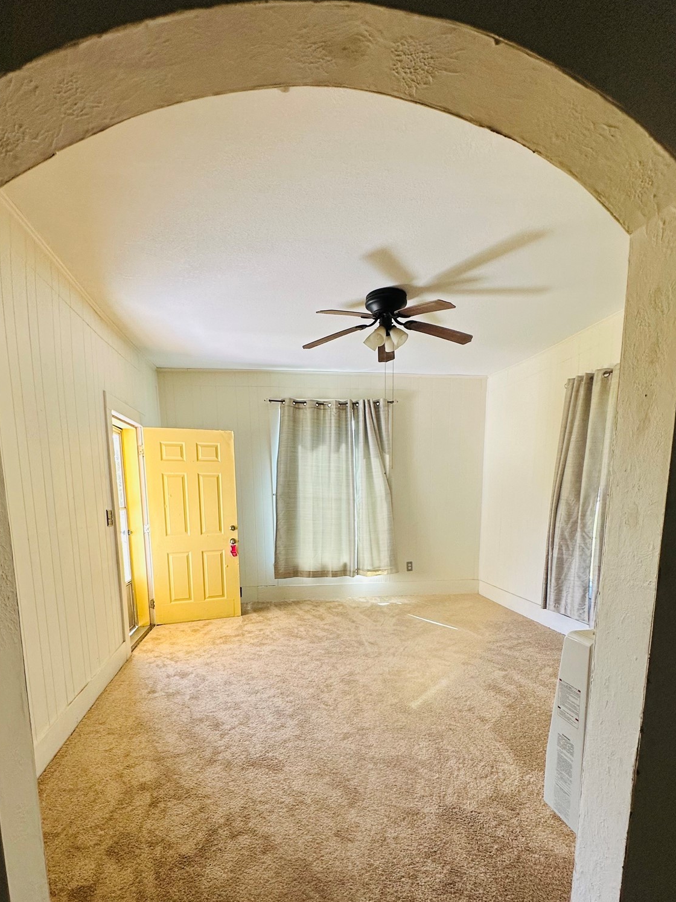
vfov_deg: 85.7
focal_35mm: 18
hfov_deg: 71.5
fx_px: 469
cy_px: 575
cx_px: 310
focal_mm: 2.22
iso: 100
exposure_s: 1/99
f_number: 2.2
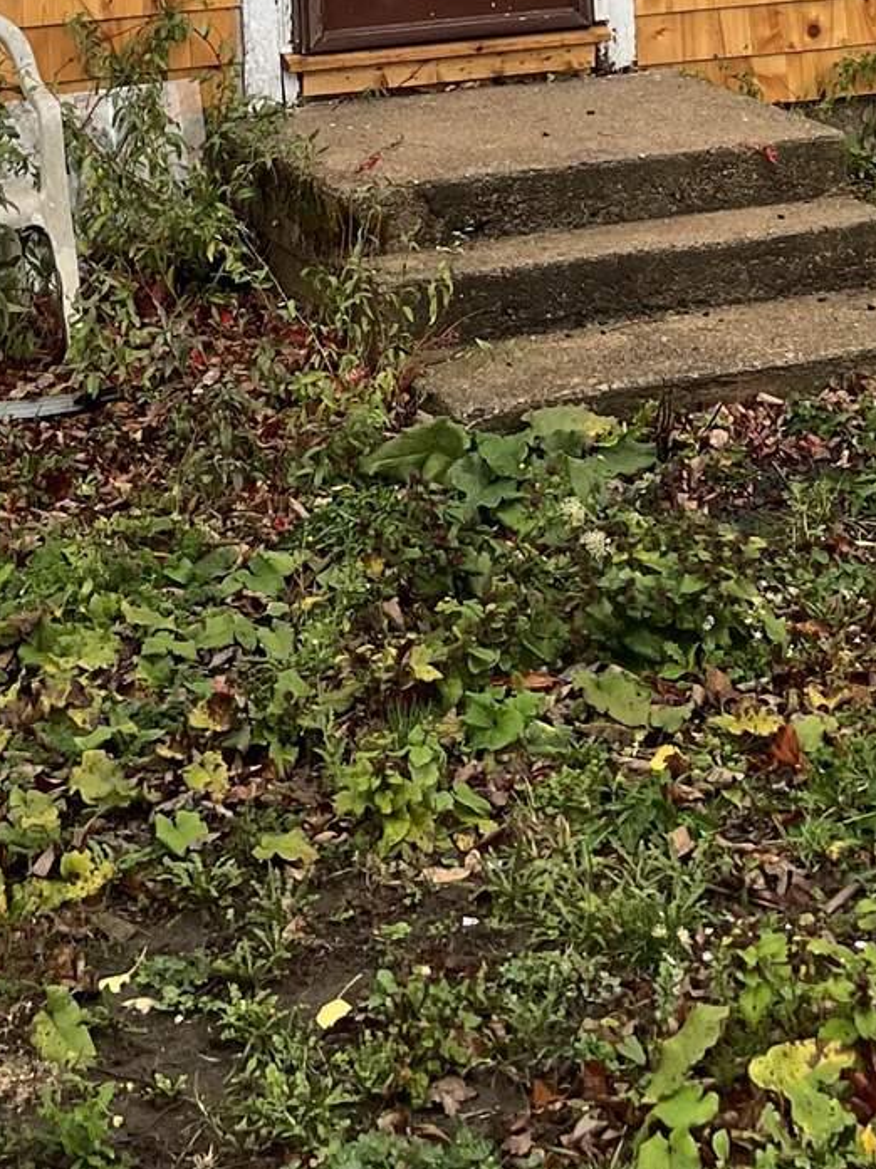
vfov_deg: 20.0
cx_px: 571
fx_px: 2904
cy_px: -537
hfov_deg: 17.1
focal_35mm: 86
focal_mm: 5.1
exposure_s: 1/532
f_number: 1.6
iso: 50
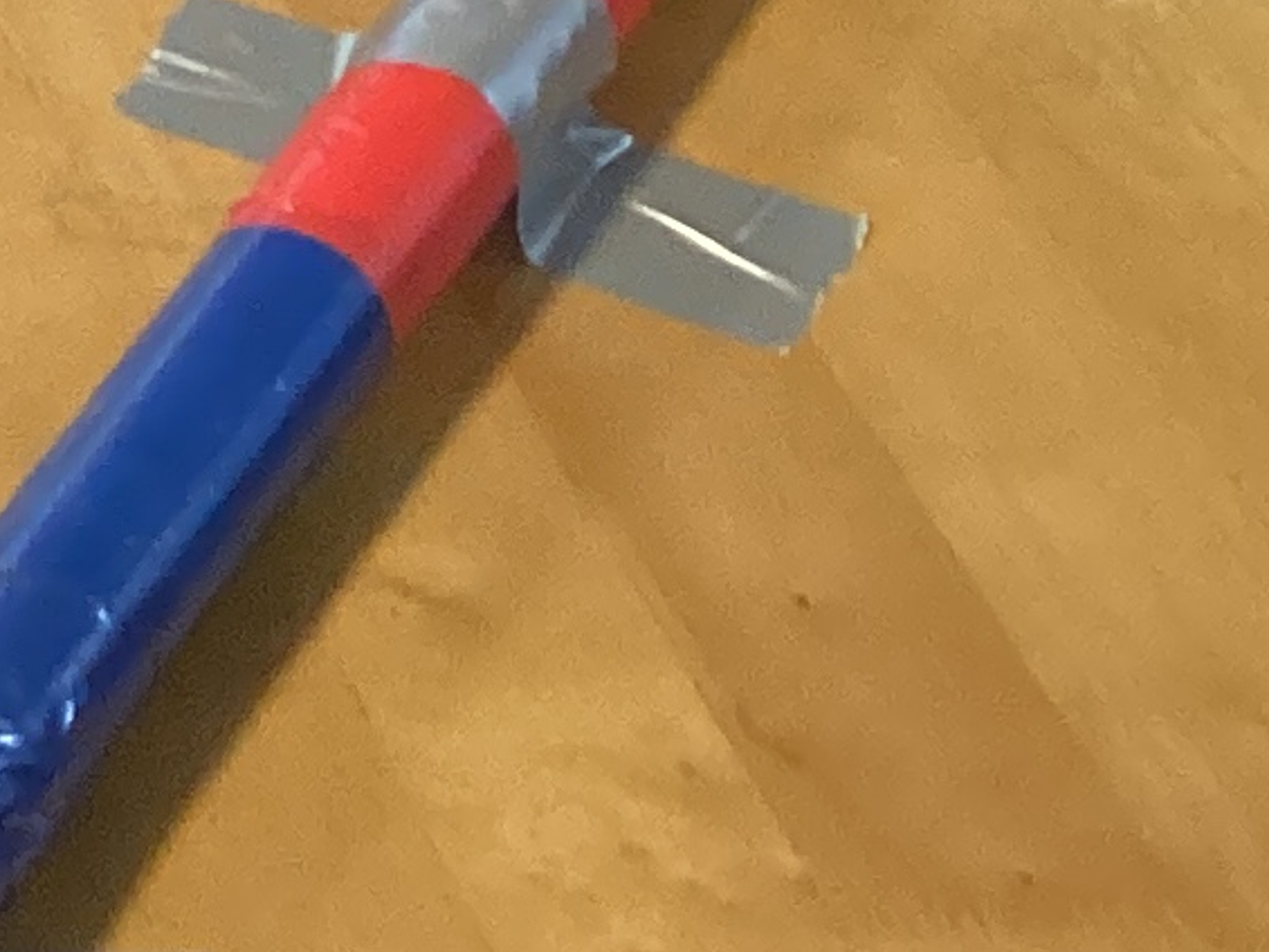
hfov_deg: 9.5
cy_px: -1289
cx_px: -2042
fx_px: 6563
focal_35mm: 179
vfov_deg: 7.7
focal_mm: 3.3
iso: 250
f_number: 2.4
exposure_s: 1/50
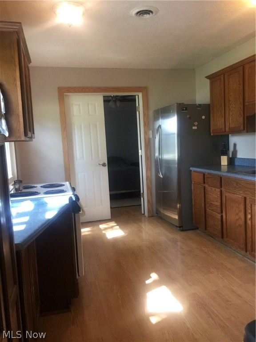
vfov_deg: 61.7
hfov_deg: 48.2
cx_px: 128
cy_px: 171
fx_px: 286
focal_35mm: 29
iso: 64
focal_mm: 4.15
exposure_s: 1/33
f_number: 2.2
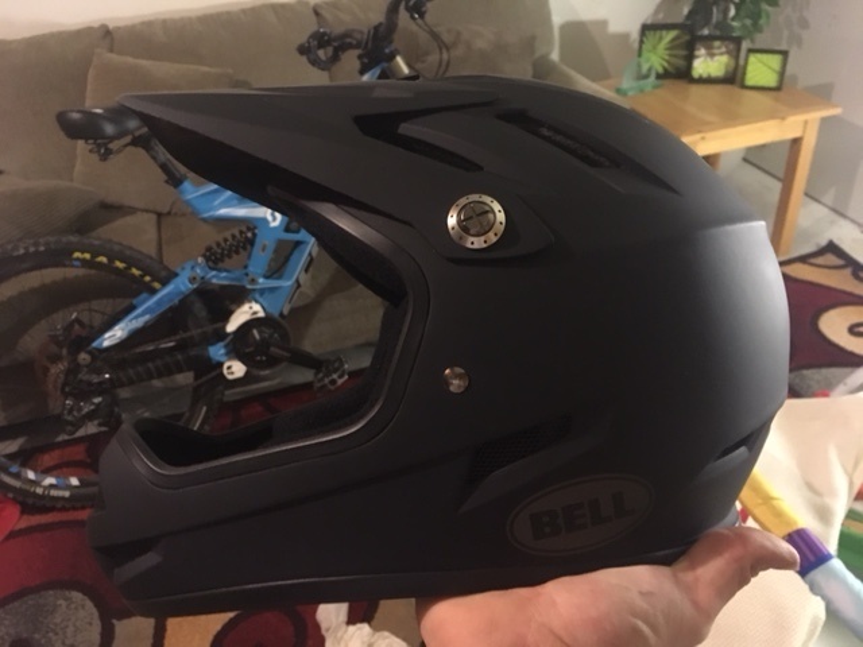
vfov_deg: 48.2
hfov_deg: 61.7
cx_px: 432
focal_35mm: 29
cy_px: 324
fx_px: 723
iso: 640
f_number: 2.2
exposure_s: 1/15
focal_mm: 4.15
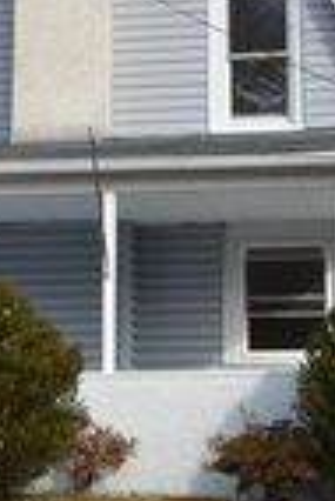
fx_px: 1615
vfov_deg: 17.6
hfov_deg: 11.8
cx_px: 92
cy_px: 206
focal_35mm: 116
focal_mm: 22
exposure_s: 1/250
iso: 100
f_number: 8
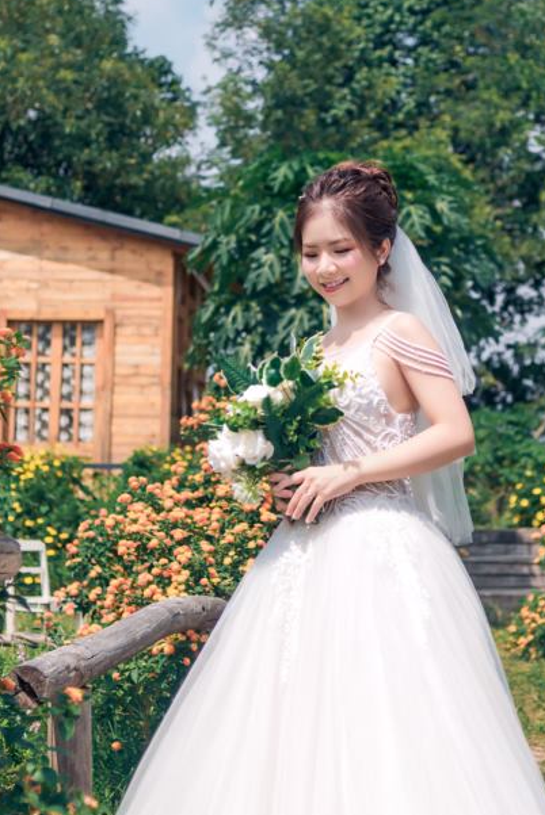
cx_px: 357
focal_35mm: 74
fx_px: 1678
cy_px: 387
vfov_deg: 27.3
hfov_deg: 18.4
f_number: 2.5
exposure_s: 1/3200
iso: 100
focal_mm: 35
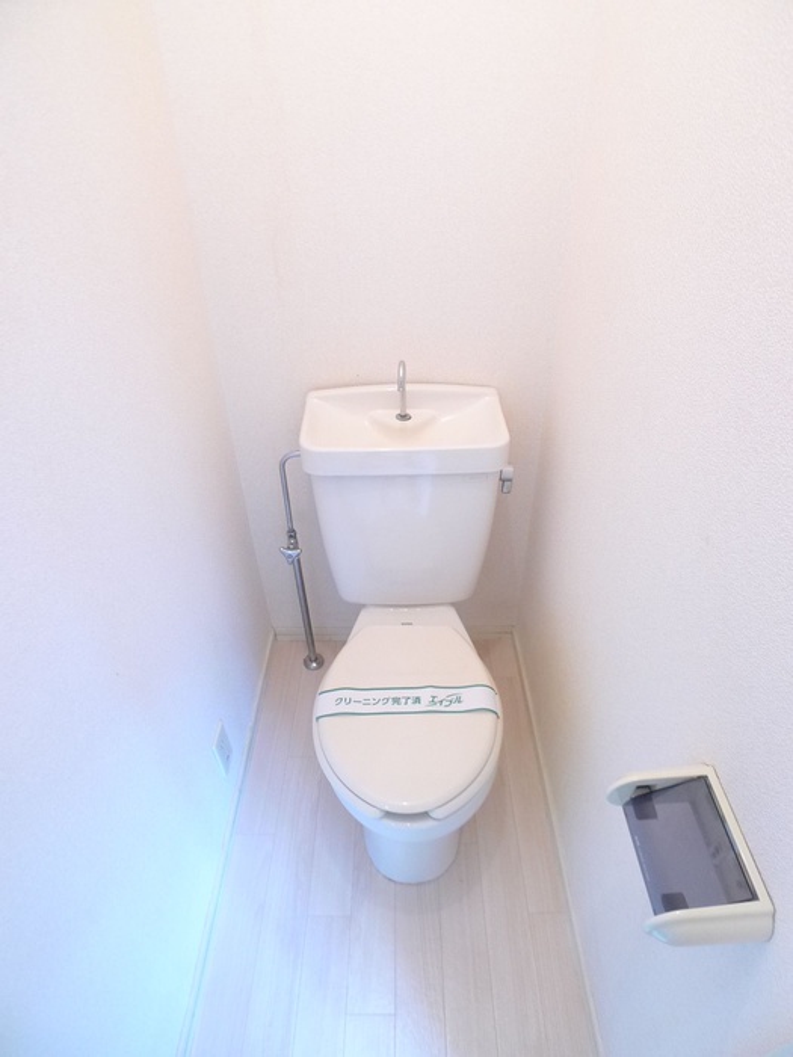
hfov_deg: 56.8
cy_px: 528
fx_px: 733
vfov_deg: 71.6
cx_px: 396
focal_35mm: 24
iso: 400
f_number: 2
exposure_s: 1/30
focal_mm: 5.1
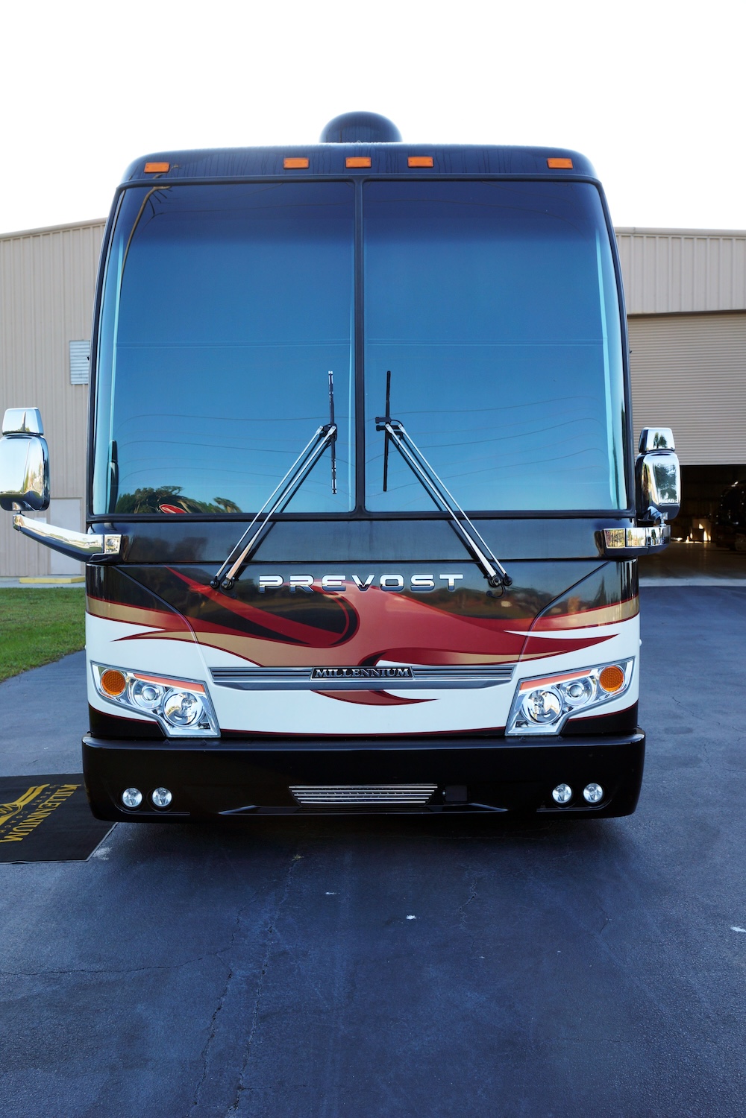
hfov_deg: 40.0
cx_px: 373
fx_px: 1026
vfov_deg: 57.2
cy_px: 559
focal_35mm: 33
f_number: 5.6
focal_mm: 22
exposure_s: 1/125
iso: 100
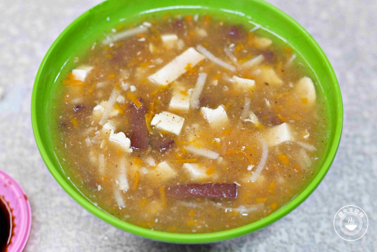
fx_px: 785
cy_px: 126
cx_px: 188
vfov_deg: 18.2
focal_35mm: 75
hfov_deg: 27.0
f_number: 3.2
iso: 720
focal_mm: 50
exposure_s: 1/160
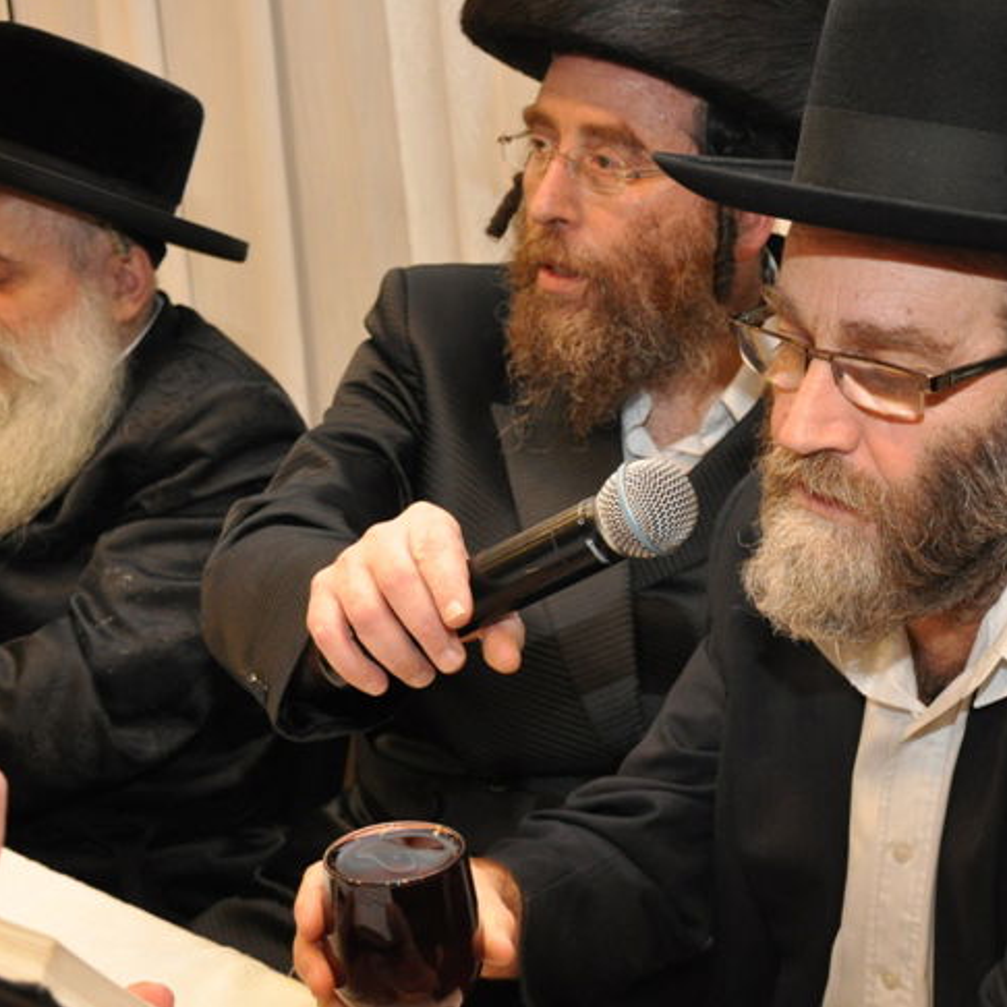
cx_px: 792
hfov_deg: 28.5
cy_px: 634
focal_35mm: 59
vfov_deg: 29.0
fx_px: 1942
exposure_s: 1/60
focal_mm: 22
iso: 800
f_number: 4
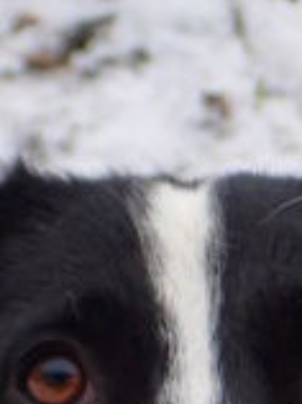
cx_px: 154
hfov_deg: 6.3
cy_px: 524
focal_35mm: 234
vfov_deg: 8.4
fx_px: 2729
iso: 500
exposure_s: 1/500
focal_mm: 13.65
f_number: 4.1
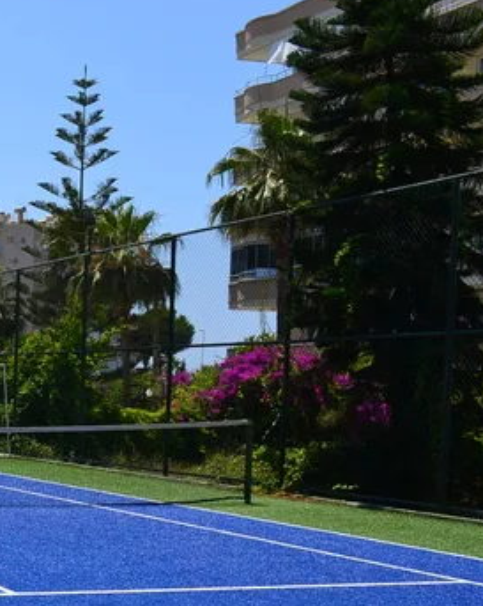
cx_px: -246
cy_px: 475
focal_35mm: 63
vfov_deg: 29.4
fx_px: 1127
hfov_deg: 20.6
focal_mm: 18
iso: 400
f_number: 11
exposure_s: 1/500
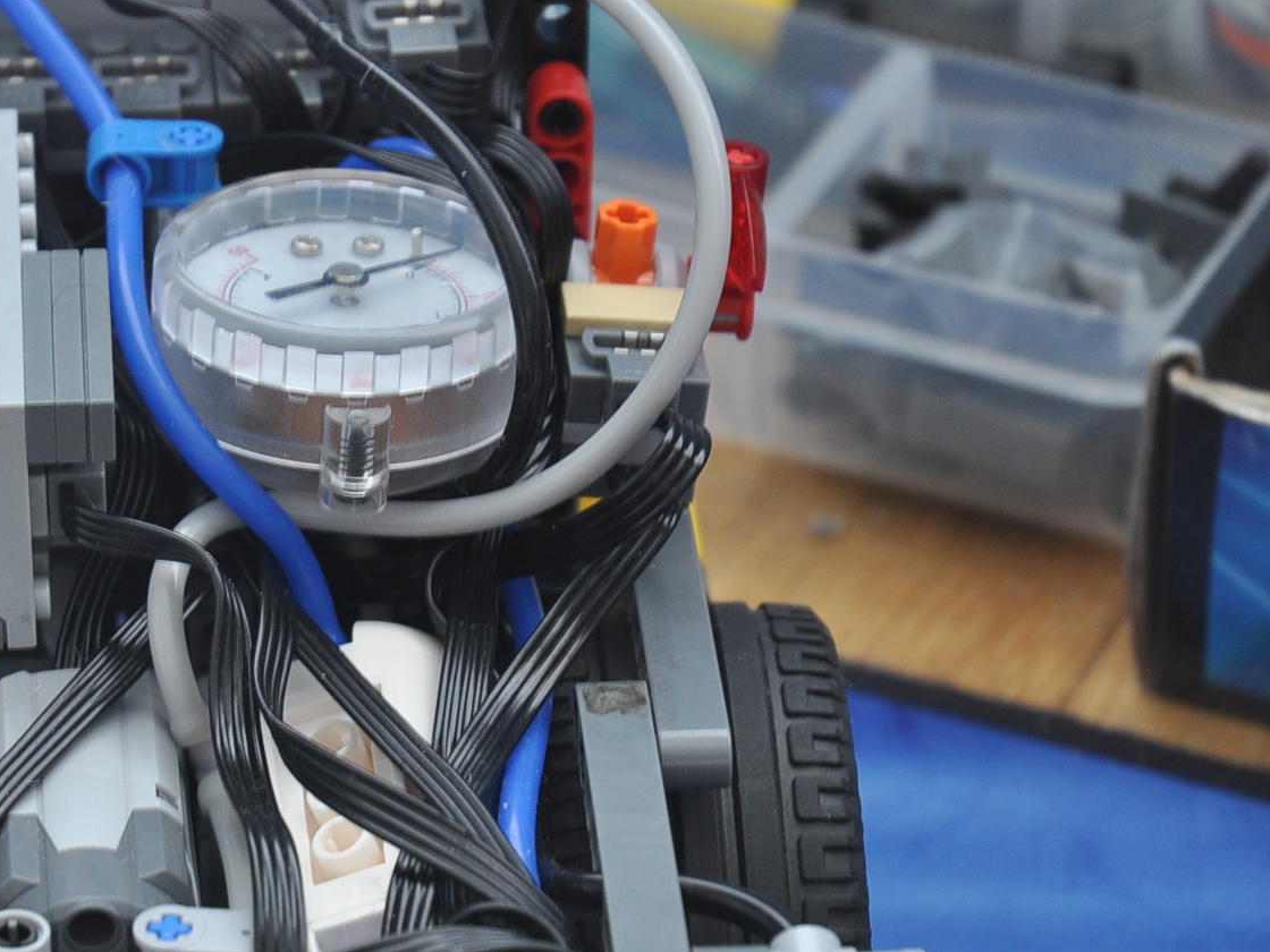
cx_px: 282
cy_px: 623
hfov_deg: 10.2
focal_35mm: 193
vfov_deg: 7.7
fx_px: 7081
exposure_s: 1/6
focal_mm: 70
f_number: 5.6
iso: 400
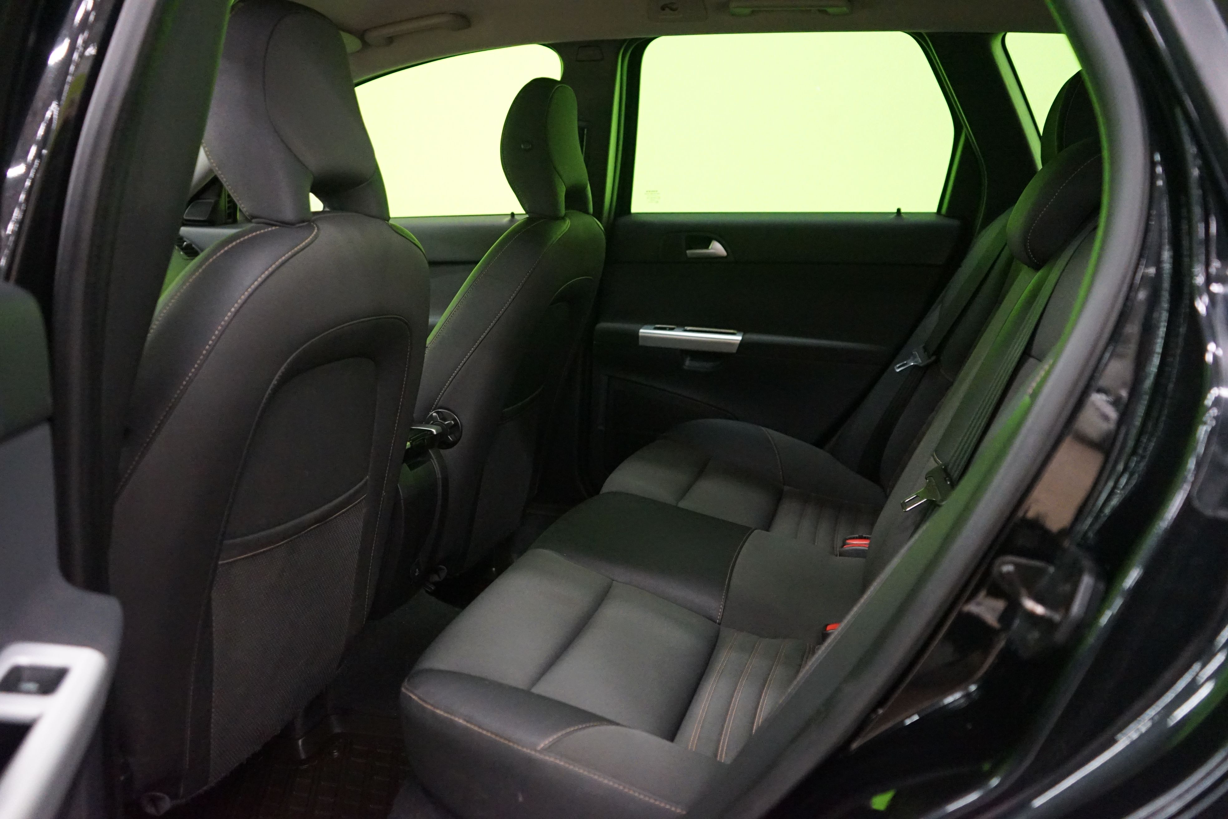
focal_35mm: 29
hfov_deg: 63.7
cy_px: 410
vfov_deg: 45.0
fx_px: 989
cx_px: 614
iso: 6400
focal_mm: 29
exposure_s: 1/30
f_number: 3.5
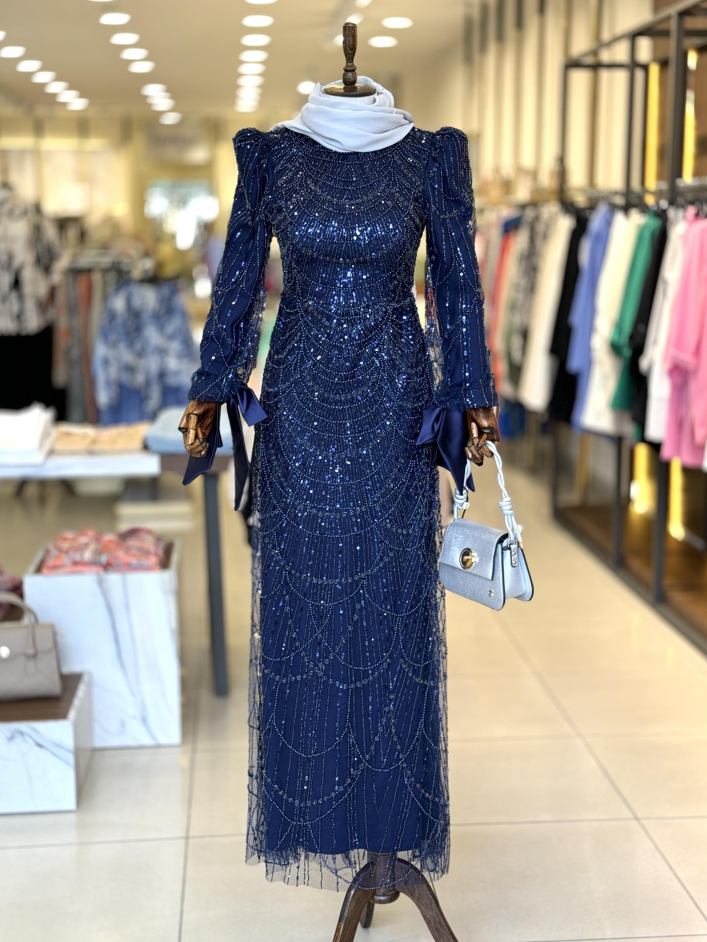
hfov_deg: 30.3
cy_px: 471
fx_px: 1307
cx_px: 354
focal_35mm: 48
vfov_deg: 39.7
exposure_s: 1/100
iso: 50
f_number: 1.78
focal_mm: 6.76
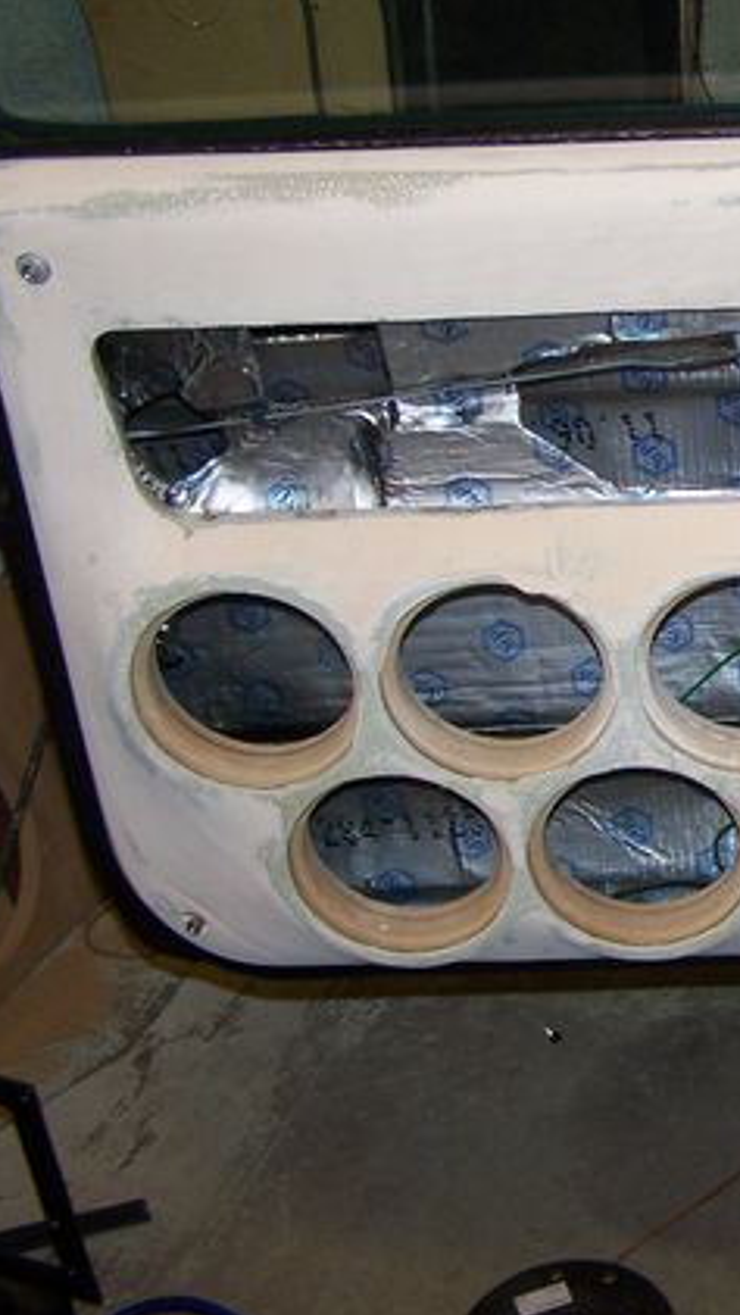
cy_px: 622
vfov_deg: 33.3
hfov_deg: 18.1
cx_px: 918
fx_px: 2196
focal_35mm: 63
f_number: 2.8
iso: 80
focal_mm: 6.3
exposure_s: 1/60
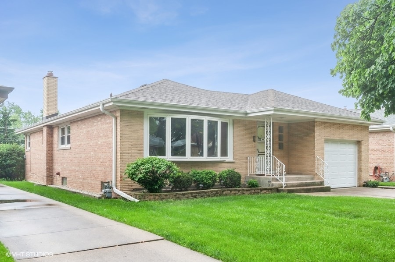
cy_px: 131
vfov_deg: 37.8
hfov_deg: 54.5
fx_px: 384
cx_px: 198
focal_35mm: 35
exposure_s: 1/160
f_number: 8
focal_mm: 35
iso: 200
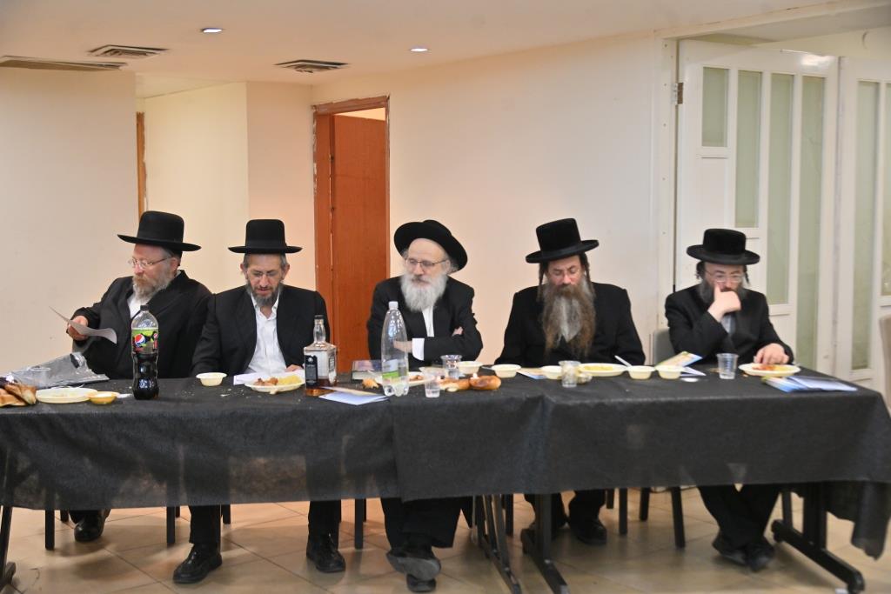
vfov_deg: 30.5
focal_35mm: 44
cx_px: 446
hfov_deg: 44.5
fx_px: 1089
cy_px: 297
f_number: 4
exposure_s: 1/160
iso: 1250
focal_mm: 44
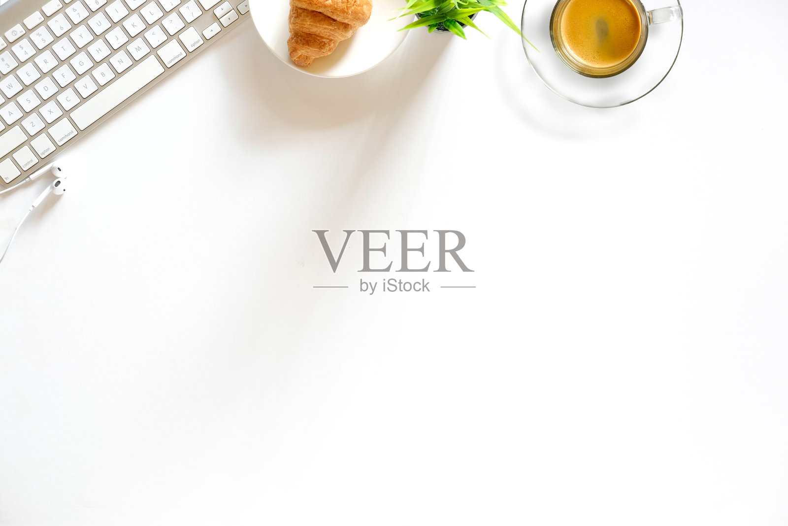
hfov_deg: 37.5
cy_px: 263
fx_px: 1160
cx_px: 394
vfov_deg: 25.5
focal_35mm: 53
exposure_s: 1/4.3
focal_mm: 35
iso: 200
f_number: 5.6
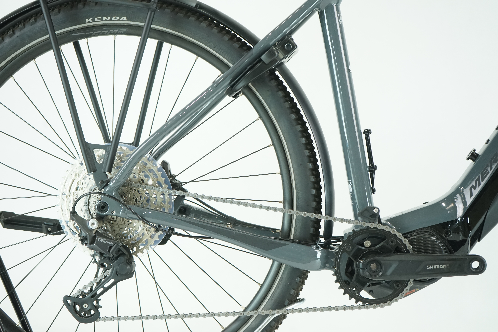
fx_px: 747
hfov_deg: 36.9
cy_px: 166
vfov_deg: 25.1
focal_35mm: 54
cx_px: 249
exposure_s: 1/200
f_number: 5.6
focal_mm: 54
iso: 2500
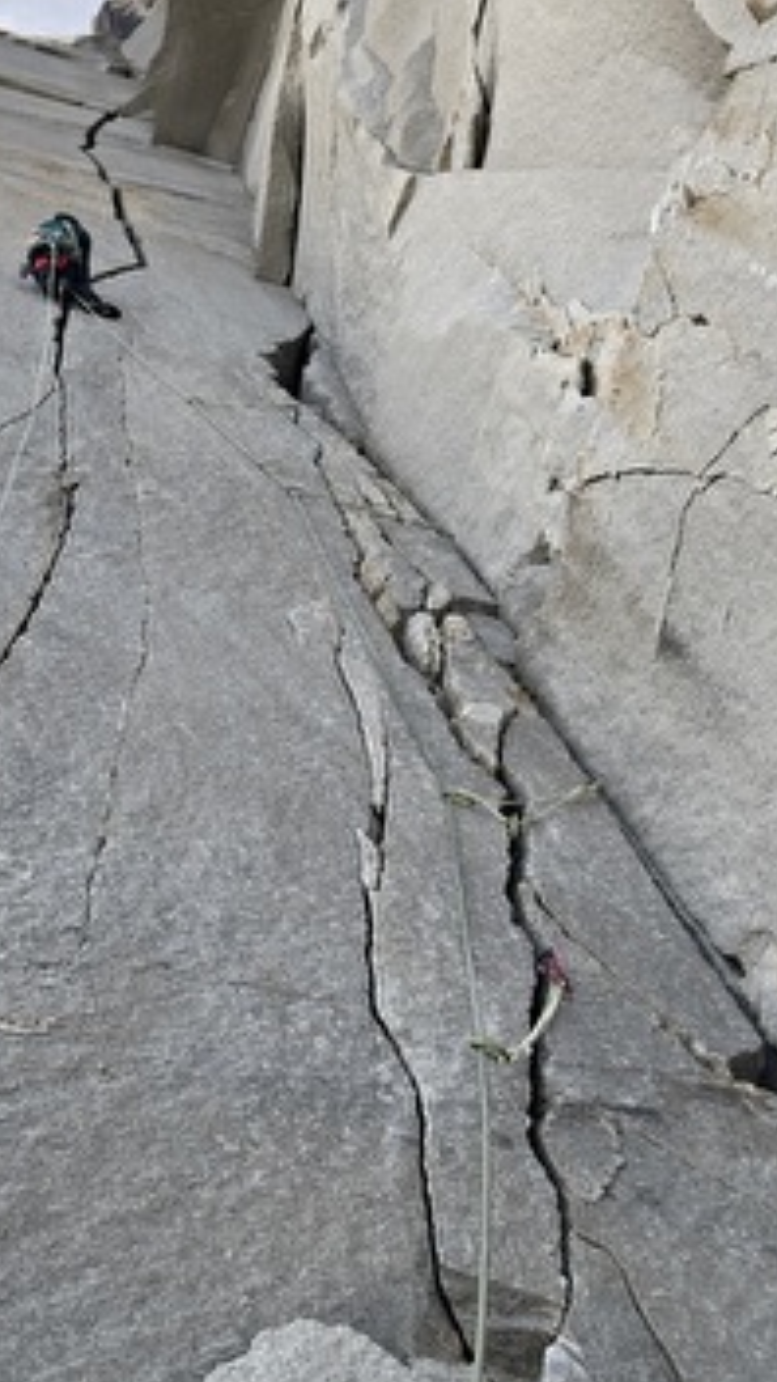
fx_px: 2344
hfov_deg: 18.7
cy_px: 589
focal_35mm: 64
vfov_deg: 32.8
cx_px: 206
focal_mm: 6.86
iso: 64
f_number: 1.78
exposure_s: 1/1953
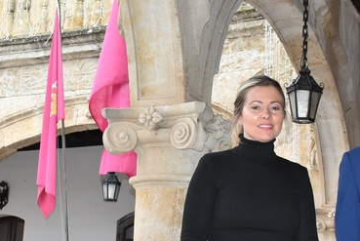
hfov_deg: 24.1
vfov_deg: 16.3
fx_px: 843
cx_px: 192
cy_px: 99
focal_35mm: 84
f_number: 5.6
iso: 800
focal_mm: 23
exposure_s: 1/125
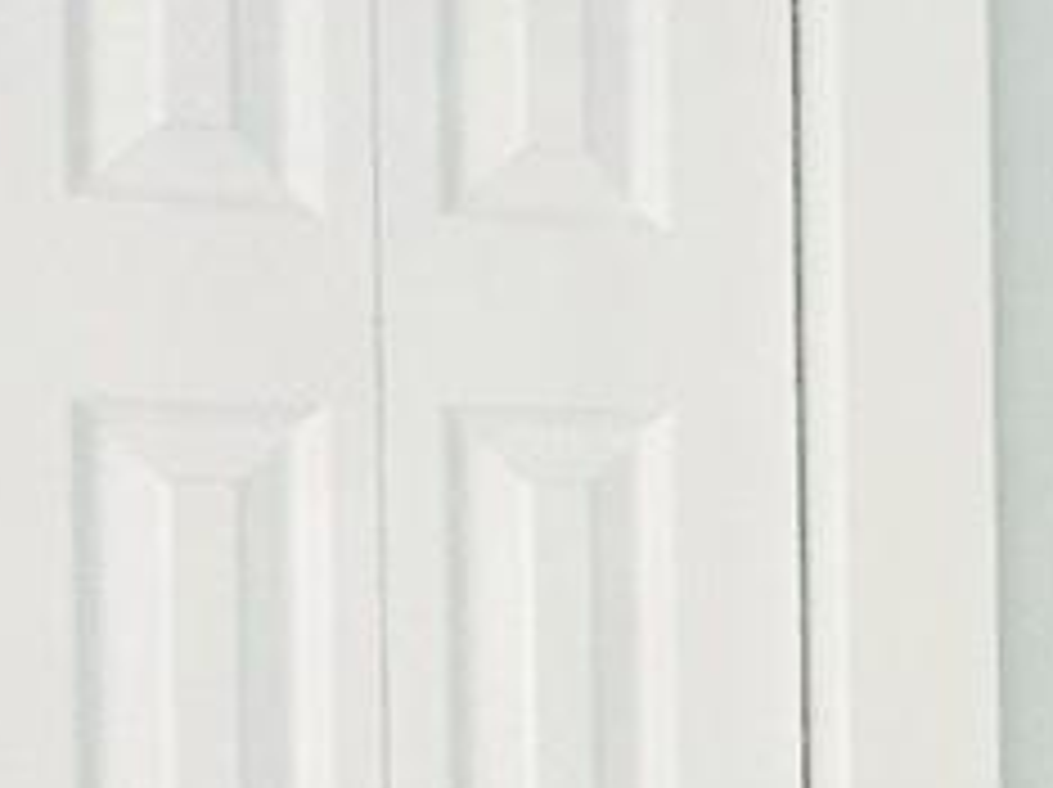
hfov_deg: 19.6
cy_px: 1139
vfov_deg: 15.4
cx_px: 1512
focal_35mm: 89
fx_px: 2705
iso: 320
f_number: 2.2
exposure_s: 1/30
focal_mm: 2.2
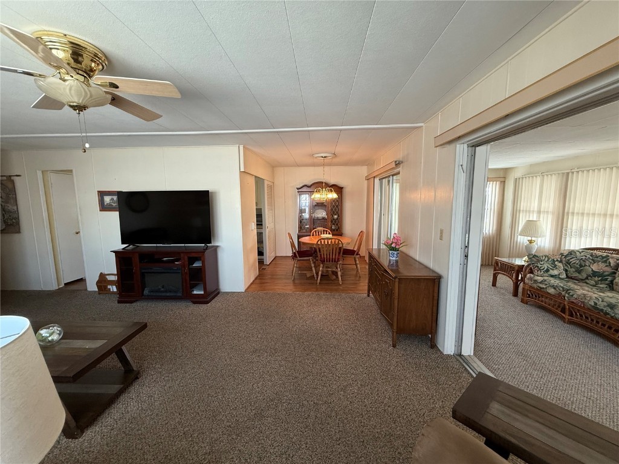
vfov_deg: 85.7
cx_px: 310
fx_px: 250
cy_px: 232
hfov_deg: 102.1
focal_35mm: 14
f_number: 2.2
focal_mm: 2.22
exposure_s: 1/60
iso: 250
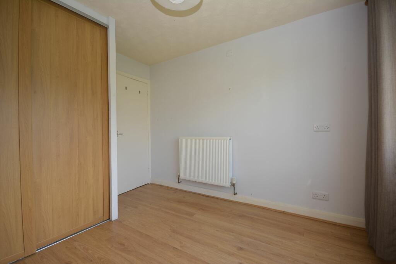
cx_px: 198
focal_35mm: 15
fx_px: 165
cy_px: 132
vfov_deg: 77.3
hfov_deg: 100.4
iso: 200
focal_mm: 10
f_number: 5
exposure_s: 1/100
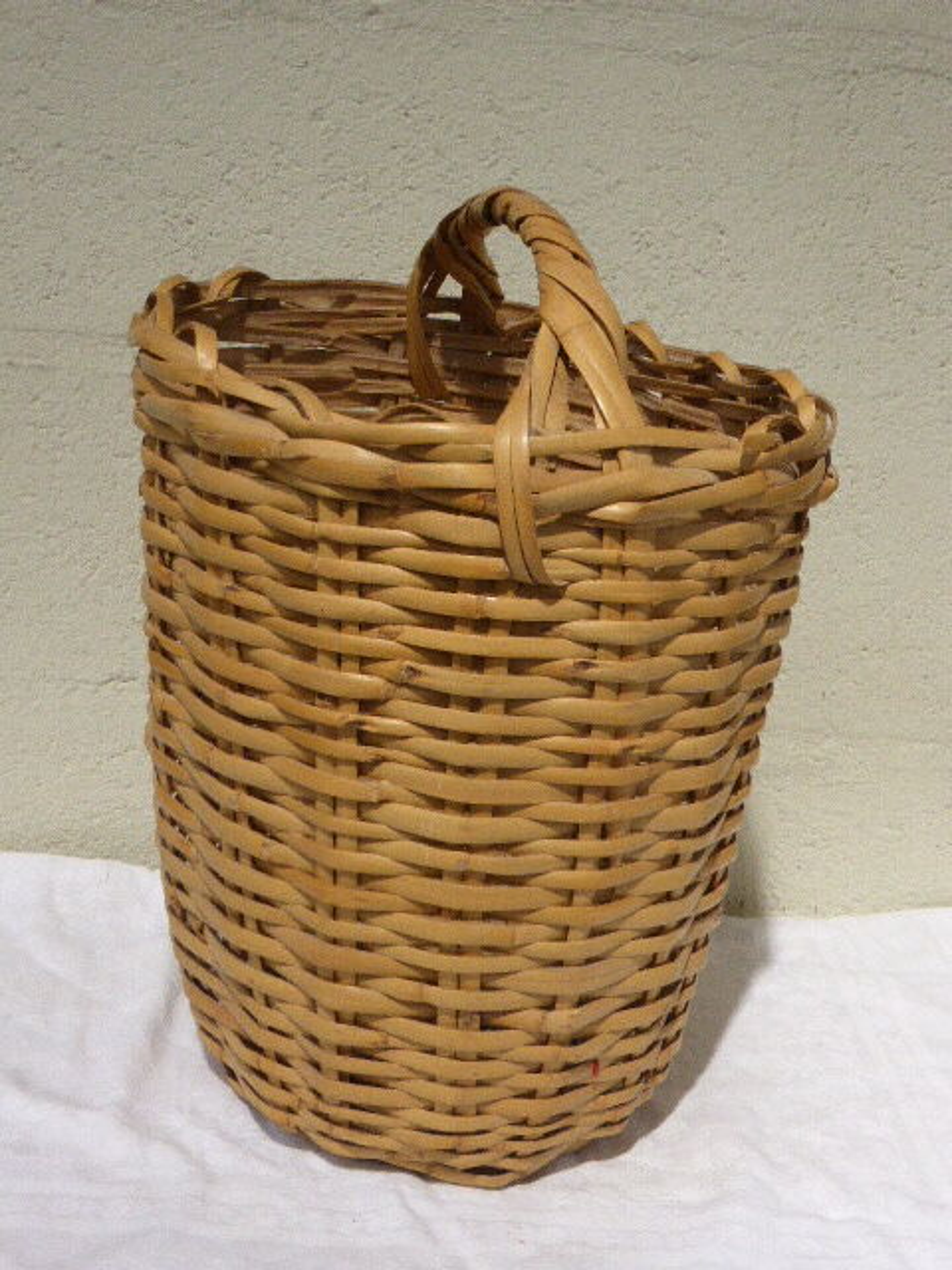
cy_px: 635
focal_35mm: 57
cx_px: 476
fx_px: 2090
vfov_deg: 33.8
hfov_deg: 25.7
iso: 500
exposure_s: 1/250
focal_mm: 9.7
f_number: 4.6
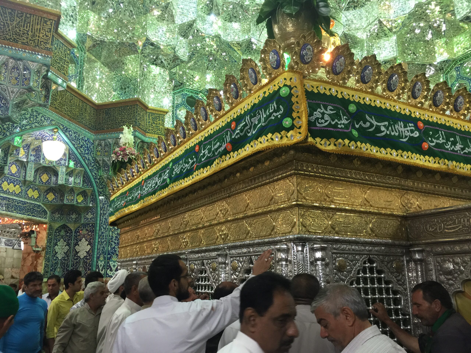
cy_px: 176
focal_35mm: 29
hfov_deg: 61.7
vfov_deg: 48.2
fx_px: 395
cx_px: 236
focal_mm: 4.15
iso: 64
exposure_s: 1/15
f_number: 2.2
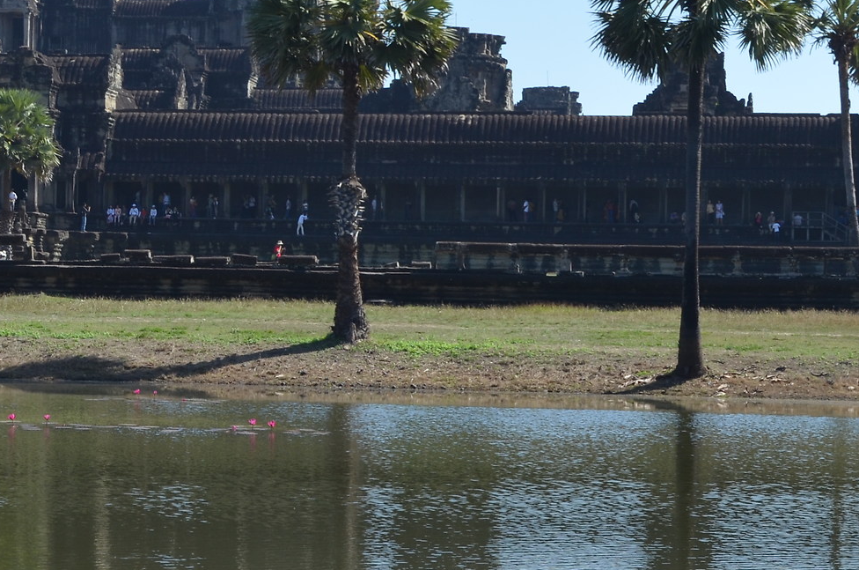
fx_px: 2811
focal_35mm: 118
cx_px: 75
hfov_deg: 17.1
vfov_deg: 11.6
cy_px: 321
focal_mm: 32
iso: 160
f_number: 8
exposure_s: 1/250
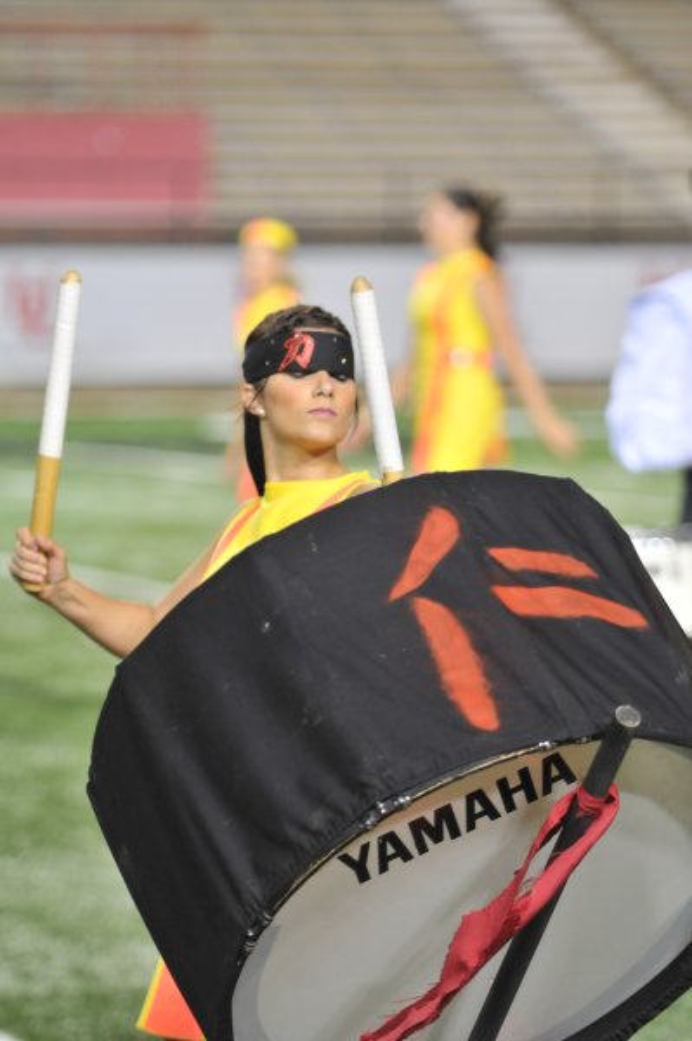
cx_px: 346
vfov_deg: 10.2
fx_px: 5848
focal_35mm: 202
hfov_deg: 6.8
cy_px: 520
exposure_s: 1/200
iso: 800
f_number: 2.8
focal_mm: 135
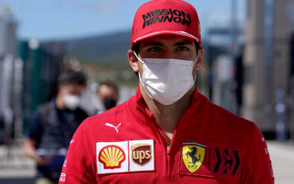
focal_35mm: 158
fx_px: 1266
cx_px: 159
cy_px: 125
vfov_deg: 8.3
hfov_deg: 13.2
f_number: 5
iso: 100
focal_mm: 111
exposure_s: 1/1600
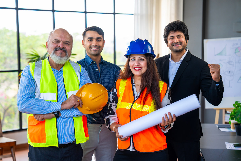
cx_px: 120
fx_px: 469
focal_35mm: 70
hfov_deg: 28.8
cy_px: 80
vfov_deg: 19.5
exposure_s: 1/400
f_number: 2.8
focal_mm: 70
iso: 320
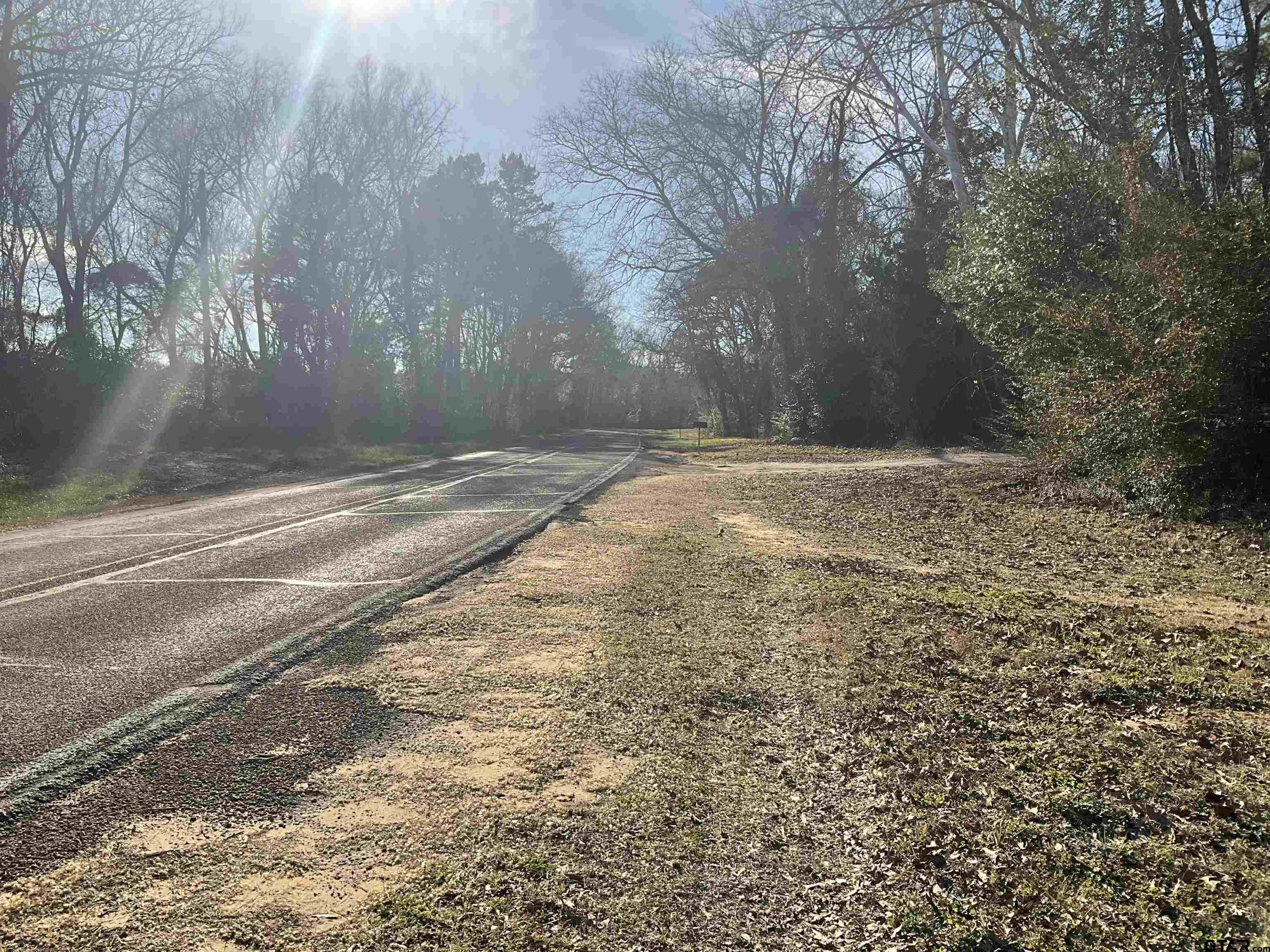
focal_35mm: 29
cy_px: 476
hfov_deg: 61.7
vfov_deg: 48.2
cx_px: 635
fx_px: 1064
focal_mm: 3
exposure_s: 1/2058
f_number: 1.8
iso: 25
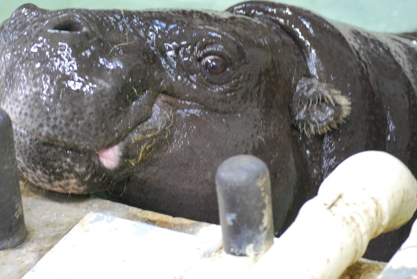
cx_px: 198
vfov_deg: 10.3
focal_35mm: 134
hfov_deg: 15.3
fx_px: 1554
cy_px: 98
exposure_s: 1/30
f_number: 4.2
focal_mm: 68
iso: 1600
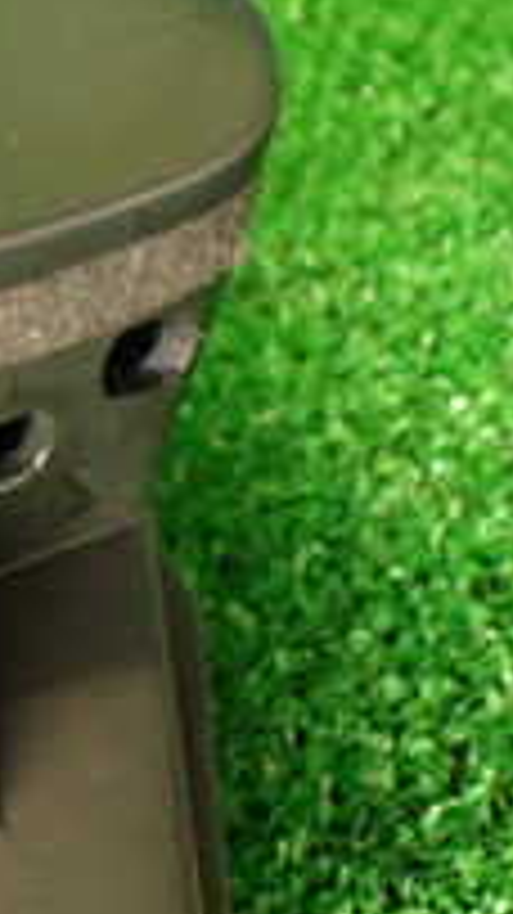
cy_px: 450
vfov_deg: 20.8
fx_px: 2494
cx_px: -792
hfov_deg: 10.0
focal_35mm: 103
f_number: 2.4
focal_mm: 5.79
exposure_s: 1/30
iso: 500
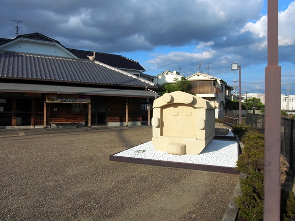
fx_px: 222
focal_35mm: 26
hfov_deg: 67.3
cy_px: 110
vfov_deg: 53.1
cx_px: 148
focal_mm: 13
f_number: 11
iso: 800
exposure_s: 1/1600
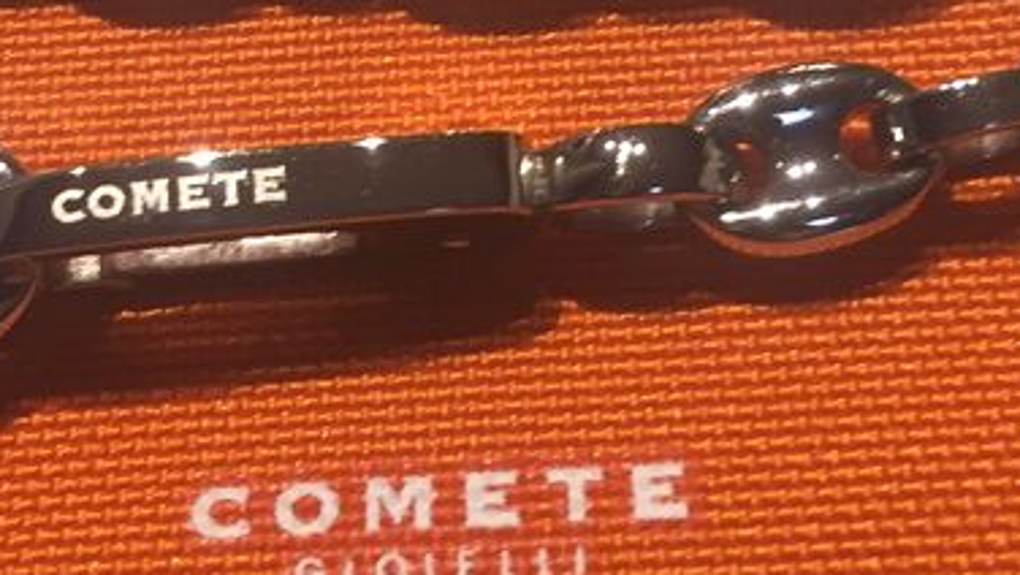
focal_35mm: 84
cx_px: 467
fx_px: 2273
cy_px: 30
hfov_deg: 25.3
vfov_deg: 14.2
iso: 80
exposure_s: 1/33
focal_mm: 4.15
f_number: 2.2
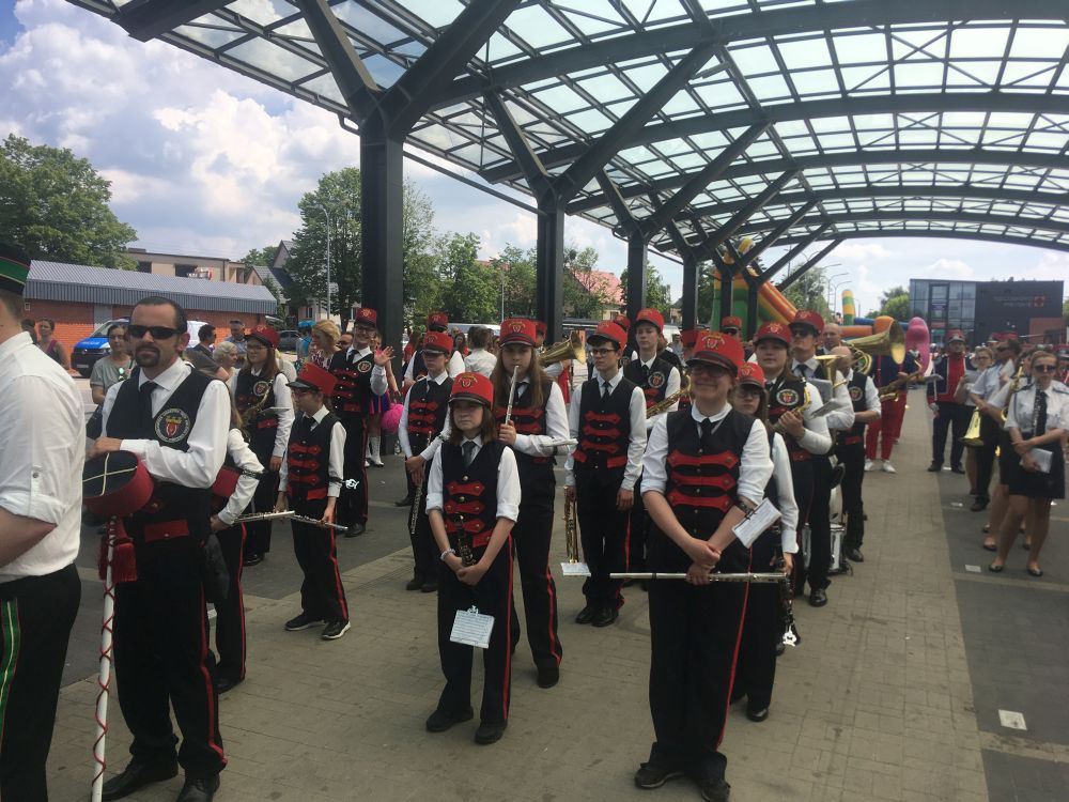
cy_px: 401
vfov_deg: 48.2
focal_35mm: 29
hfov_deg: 61.7
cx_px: 534
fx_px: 896
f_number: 2.2
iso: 25
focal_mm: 4.15
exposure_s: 1/1508
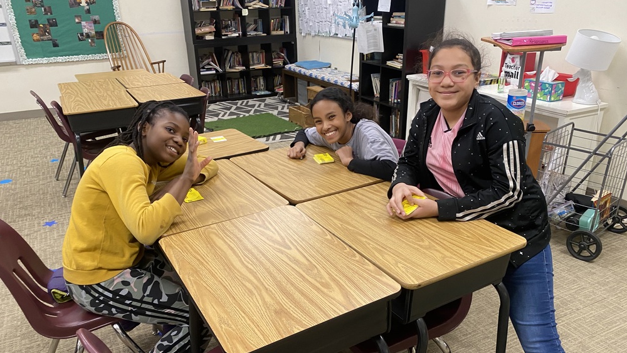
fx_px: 482
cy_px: 213
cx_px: 319
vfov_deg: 40.0
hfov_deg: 66.0
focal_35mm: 29
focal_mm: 4.25
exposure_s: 1/89
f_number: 1.8
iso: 125
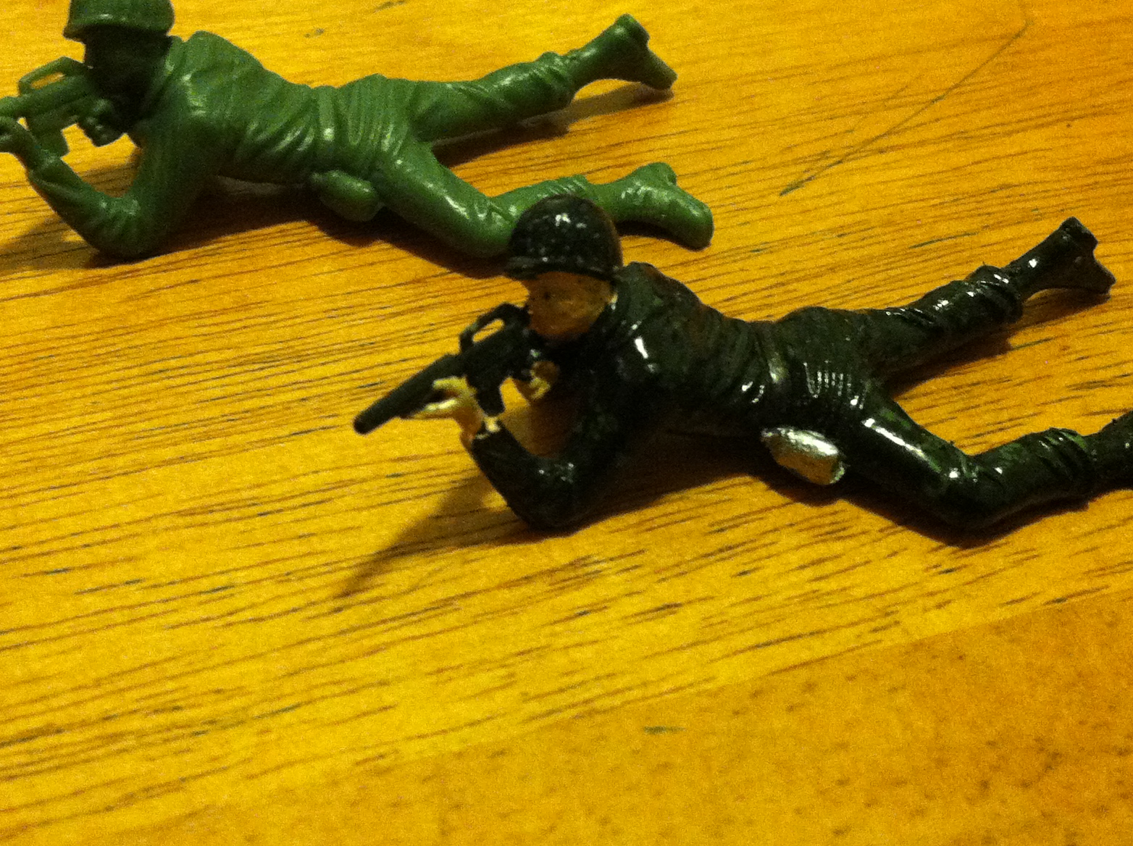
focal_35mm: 58
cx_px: 498
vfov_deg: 25.1
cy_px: 367
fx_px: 1895
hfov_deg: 33.2
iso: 400
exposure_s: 1/15
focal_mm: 3.85
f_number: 2.8
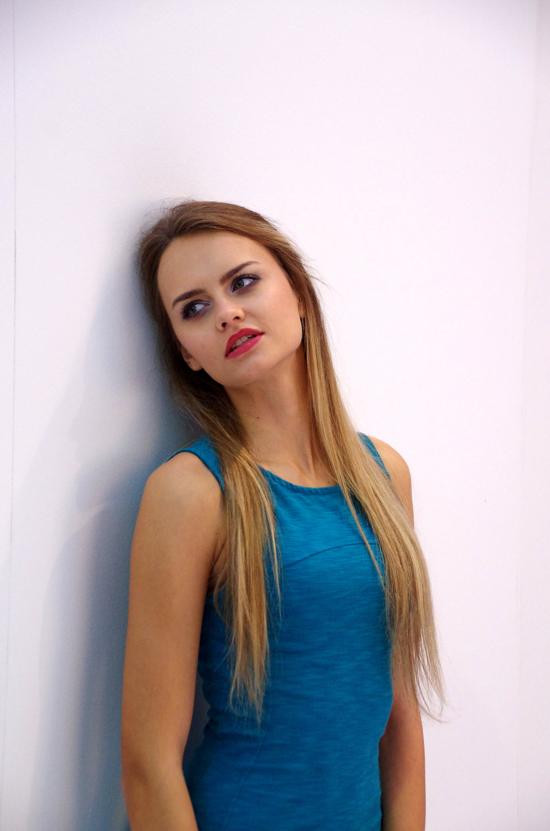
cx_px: 275
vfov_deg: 17.1
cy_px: 416
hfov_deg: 11.4
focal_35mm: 120
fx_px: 2763
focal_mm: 80
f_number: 5.6
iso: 1600
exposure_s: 1/125
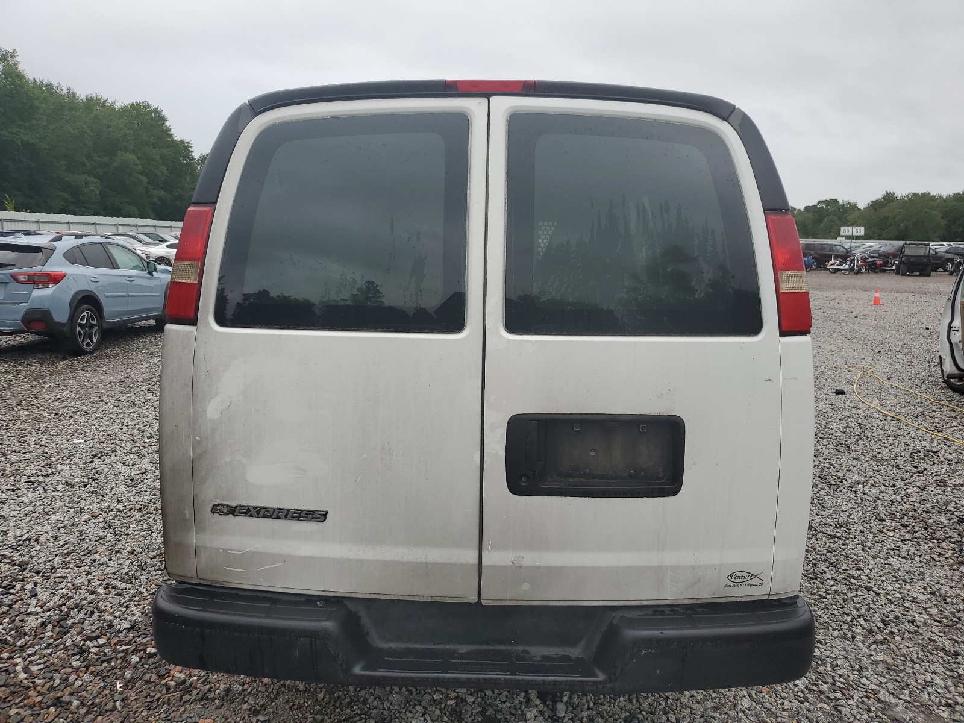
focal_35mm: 26
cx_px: 482
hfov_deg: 67.3
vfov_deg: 53.1
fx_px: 724
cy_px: 362
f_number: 1.5
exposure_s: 1/833
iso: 50
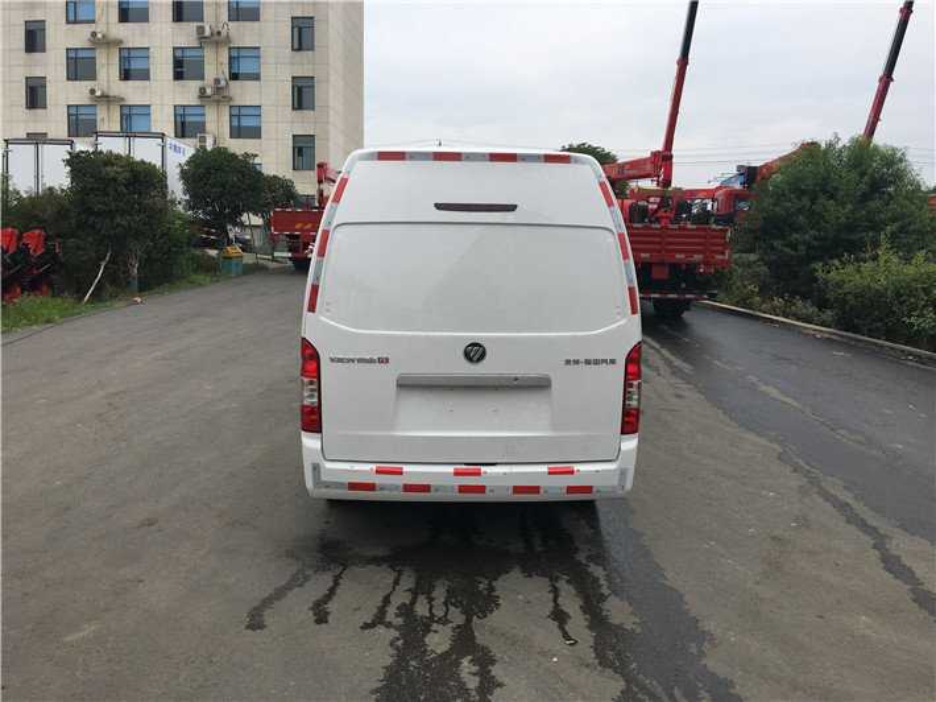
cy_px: 351
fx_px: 784
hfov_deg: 61.7
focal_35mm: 29
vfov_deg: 48.2
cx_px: 468
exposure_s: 1/1166
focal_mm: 4.15
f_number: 2.2
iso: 25
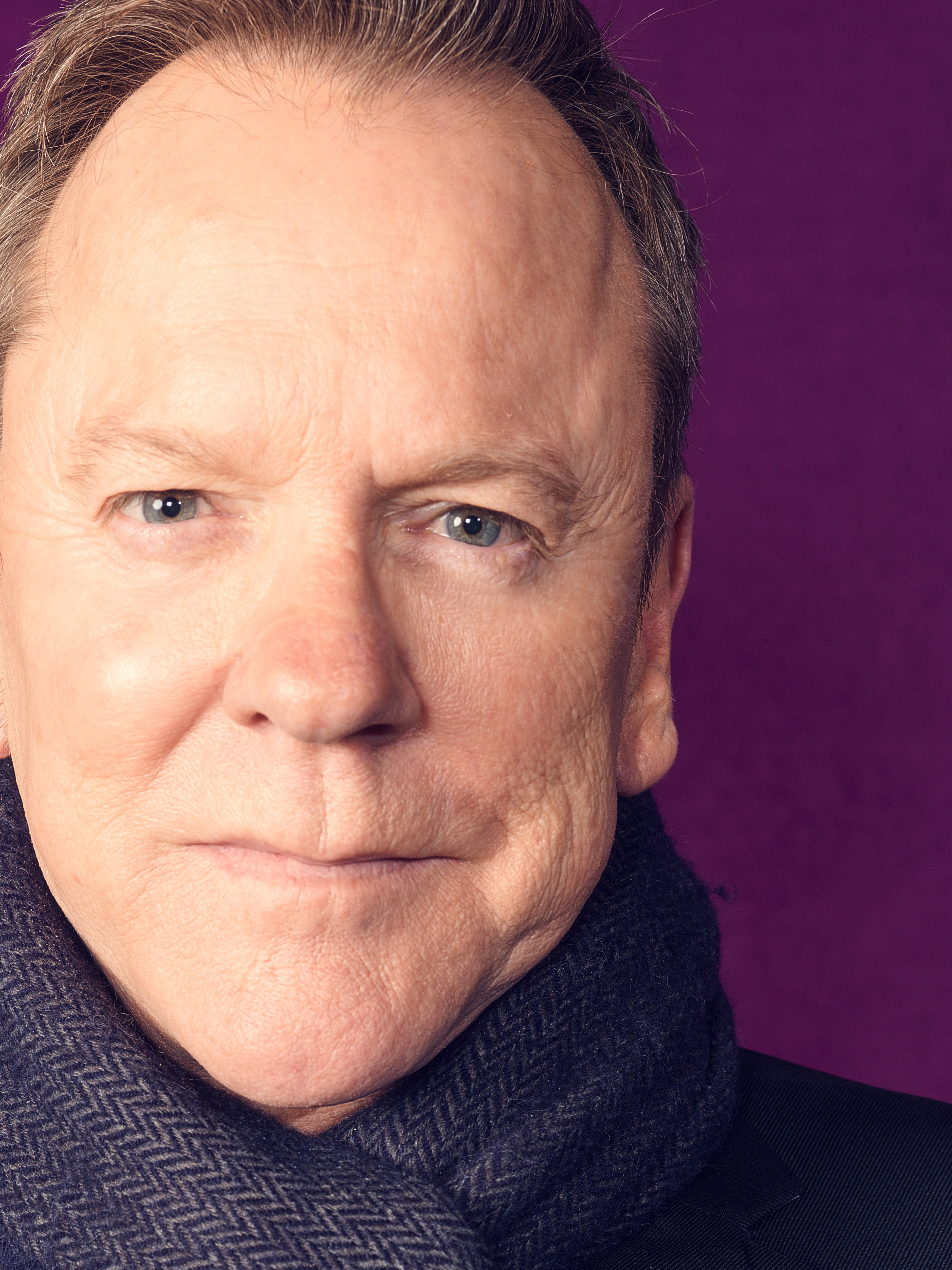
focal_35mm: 111
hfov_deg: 13.3
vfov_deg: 17.6
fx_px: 4070
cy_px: 993
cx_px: 338
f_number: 8
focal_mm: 65
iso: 200
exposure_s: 1/250
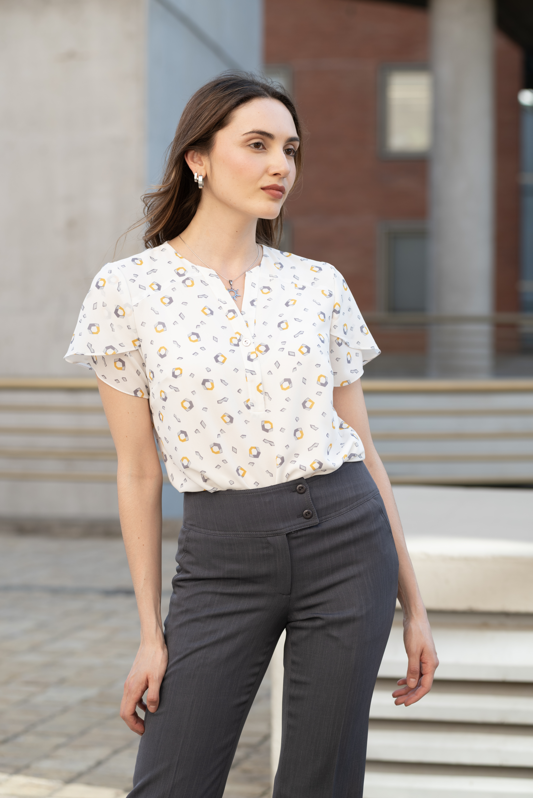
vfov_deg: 20.4
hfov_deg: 13.7
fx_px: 2219
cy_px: 399
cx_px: 266
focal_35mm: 100
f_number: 5.6
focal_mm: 100
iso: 100
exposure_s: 1/160
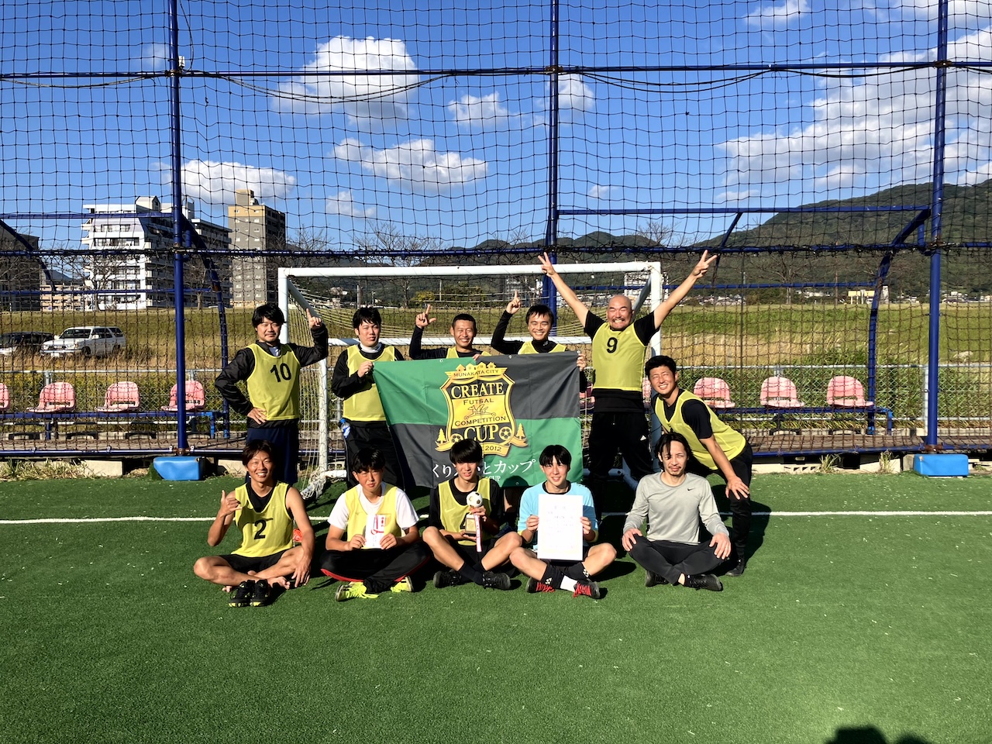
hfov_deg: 63.4
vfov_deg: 49.7
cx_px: 496
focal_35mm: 28
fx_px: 802
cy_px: 372
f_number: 1.8
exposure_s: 1/2114
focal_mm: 3.99
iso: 32
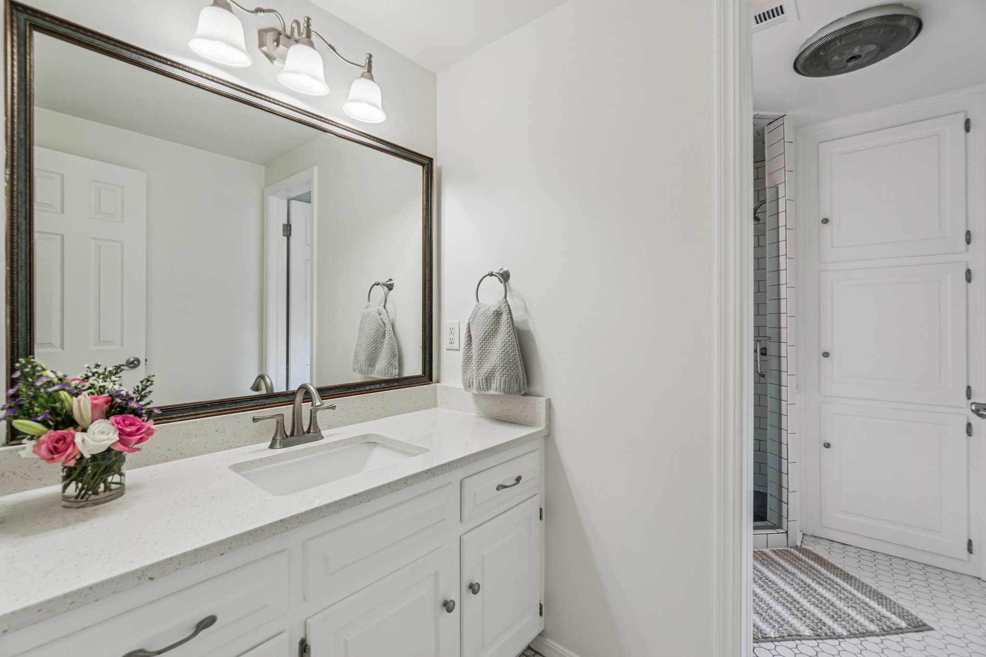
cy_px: 328
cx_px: 493
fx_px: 411
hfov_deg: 100.4
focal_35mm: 15
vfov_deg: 77.3
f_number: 6.3
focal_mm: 10
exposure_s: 1/50
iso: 200
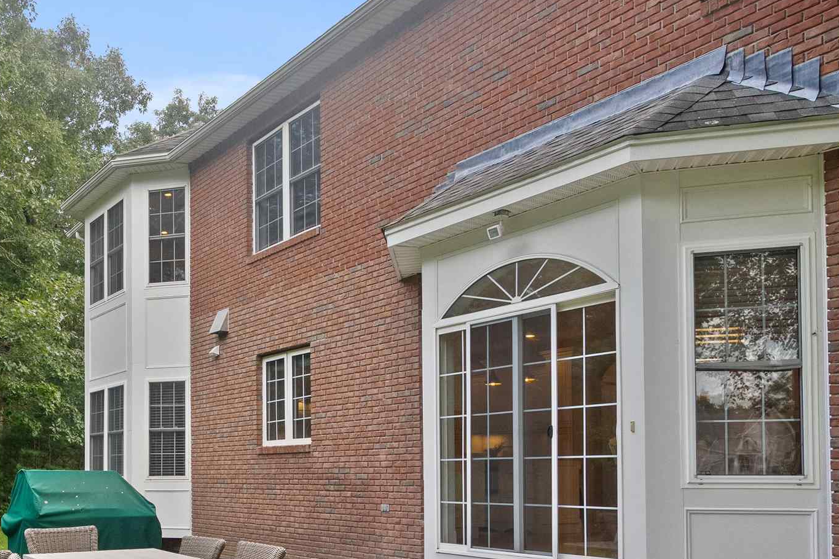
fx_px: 839
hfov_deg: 49.7
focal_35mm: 36
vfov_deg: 35.6
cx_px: 159
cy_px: 455
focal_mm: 16
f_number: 8
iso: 320
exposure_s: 1/10
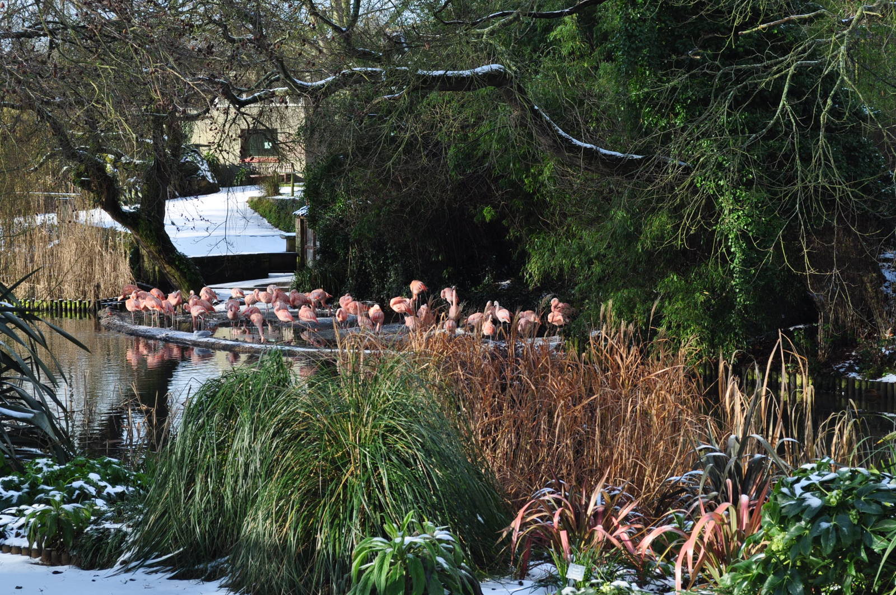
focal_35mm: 82
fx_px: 2051
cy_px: 298
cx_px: 448
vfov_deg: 16.5
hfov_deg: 24.6
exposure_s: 1/160
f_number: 9
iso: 200
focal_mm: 55
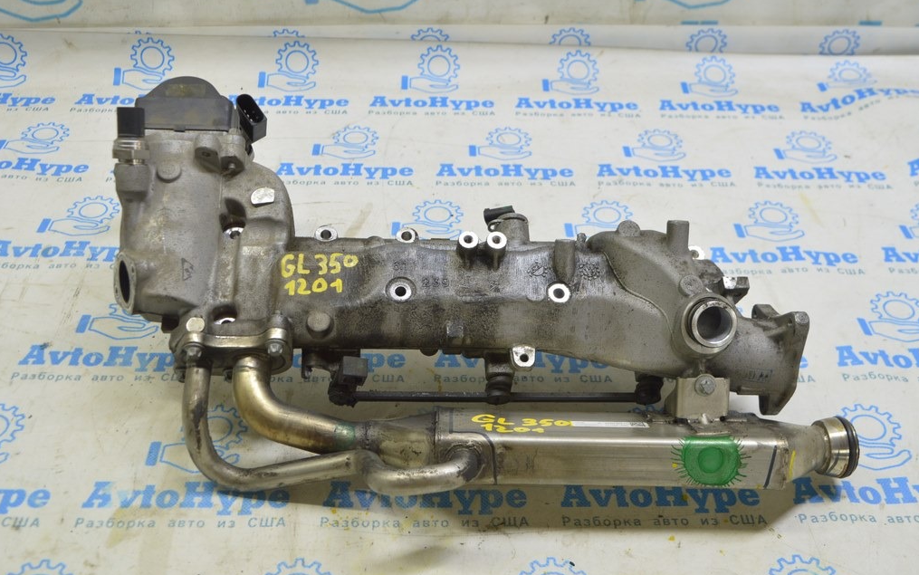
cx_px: 460
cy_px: 285
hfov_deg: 50.9
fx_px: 965
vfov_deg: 33.2
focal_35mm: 39
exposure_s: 1/20
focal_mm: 25
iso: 400
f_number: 5.6
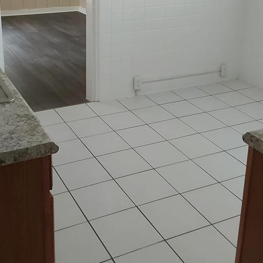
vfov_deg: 33.8
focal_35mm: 49
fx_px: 421
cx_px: 110
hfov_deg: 34.6
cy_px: 56
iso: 80
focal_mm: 2.91
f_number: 1.9
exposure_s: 1/60
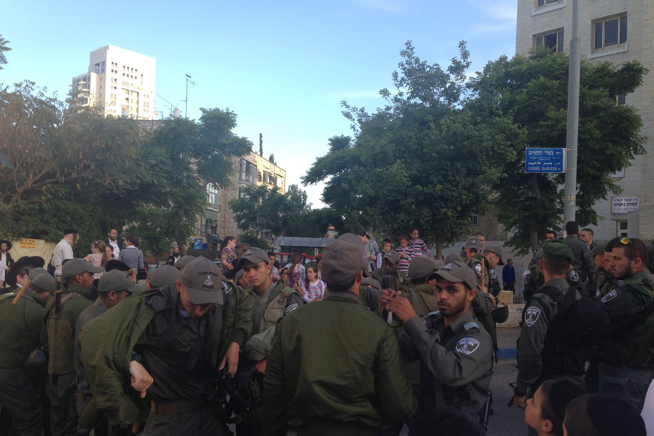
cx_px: 332
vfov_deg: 37.8
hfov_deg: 54.4
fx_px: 636
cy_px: 246
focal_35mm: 35
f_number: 2.4
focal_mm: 4.13
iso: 50
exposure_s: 1/259
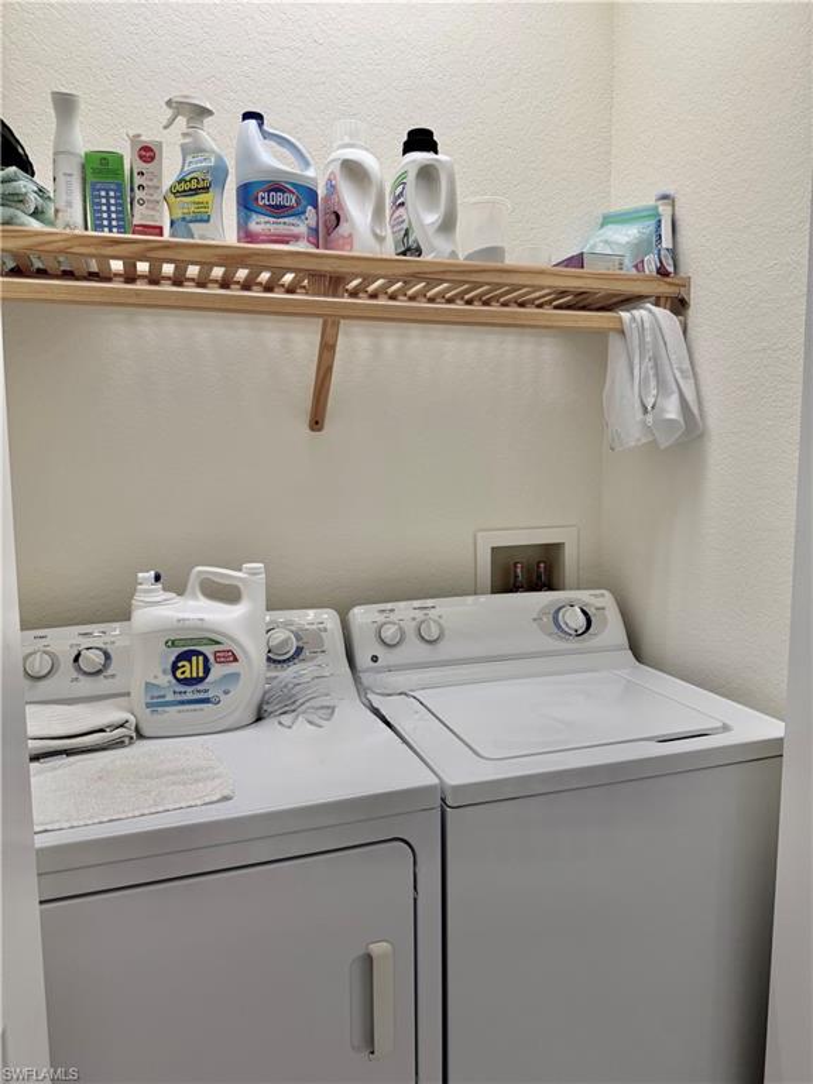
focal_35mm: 24
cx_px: 406
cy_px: 542
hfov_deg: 56.8
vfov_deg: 71.6
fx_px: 752
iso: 64
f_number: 1.78
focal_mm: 6.76
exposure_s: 1/120
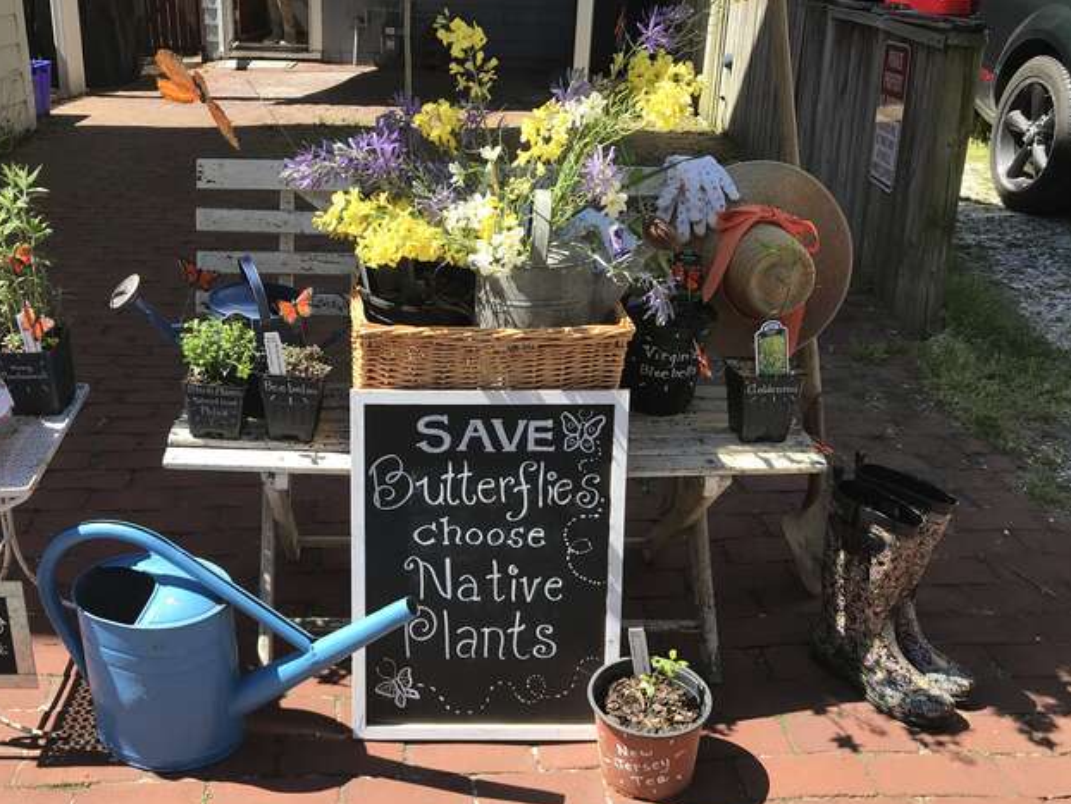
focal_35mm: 36
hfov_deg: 50.8
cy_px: 432
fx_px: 1114
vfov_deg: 39.7
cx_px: 394
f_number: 1.8
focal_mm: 3.99
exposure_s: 1/1030
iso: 20
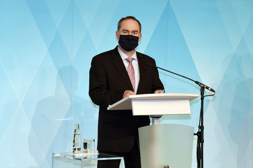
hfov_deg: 17.1
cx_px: 126
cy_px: 84
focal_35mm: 120
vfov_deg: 11.4
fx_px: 843
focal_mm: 120
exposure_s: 1/125
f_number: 6.3
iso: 1600
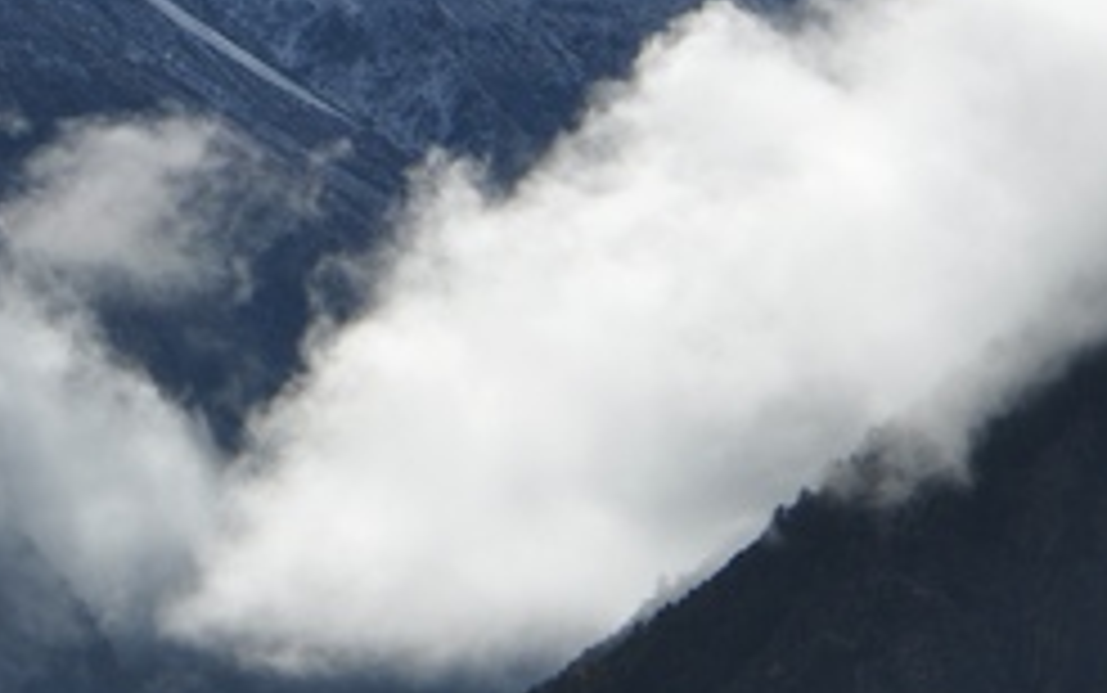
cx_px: -72
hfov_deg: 5.2
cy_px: -128
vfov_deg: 3.3
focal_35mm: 402
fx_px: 12121
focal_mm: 85
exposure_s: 1/800
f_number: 13
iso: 200
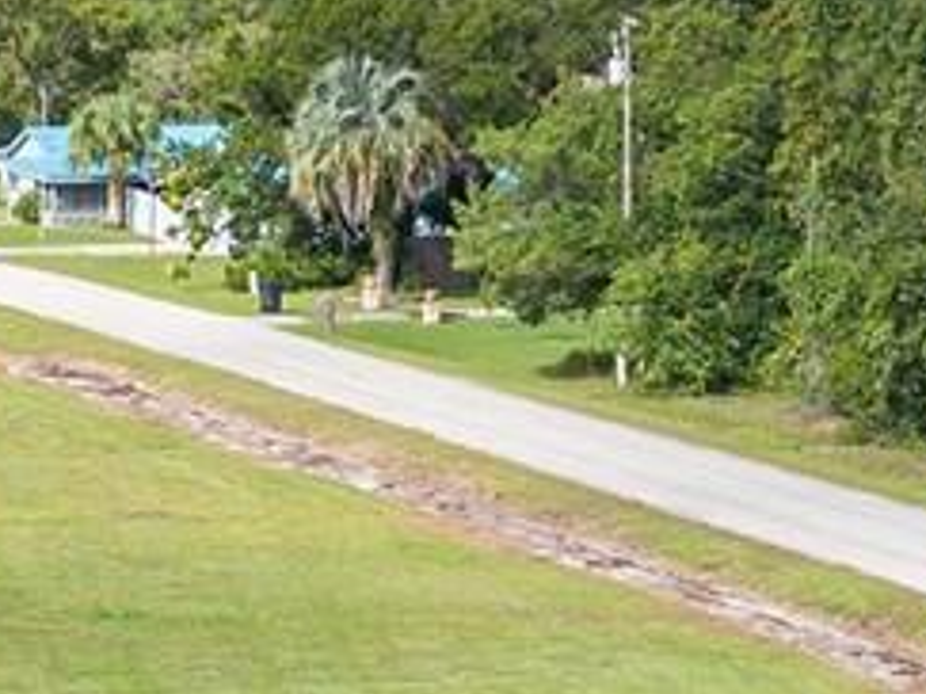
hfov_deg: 12.5
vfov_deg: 9.1
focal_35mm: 158
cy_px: 1033
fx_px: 4225
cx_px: 252
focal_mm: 8.67
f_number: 1.8
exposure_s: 1/4000
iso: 180
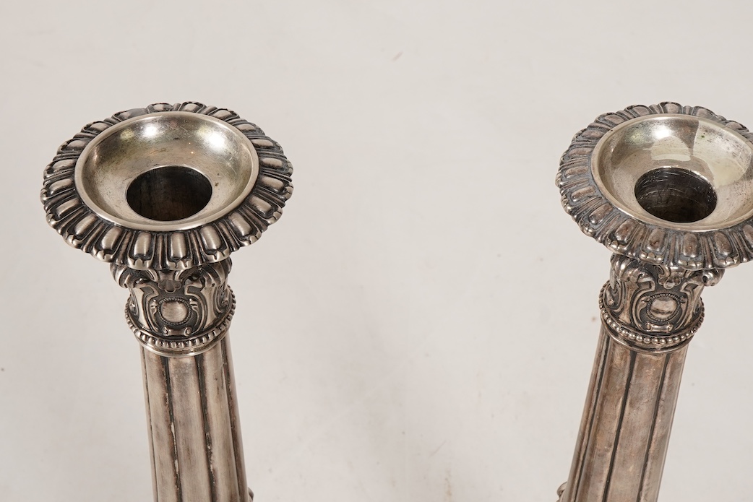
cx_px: 430
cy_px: 223
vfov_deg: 20.0
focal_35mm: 68
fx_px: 1422
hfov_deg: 29.6
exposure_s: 1/125
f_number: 22
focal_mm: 30
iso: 400
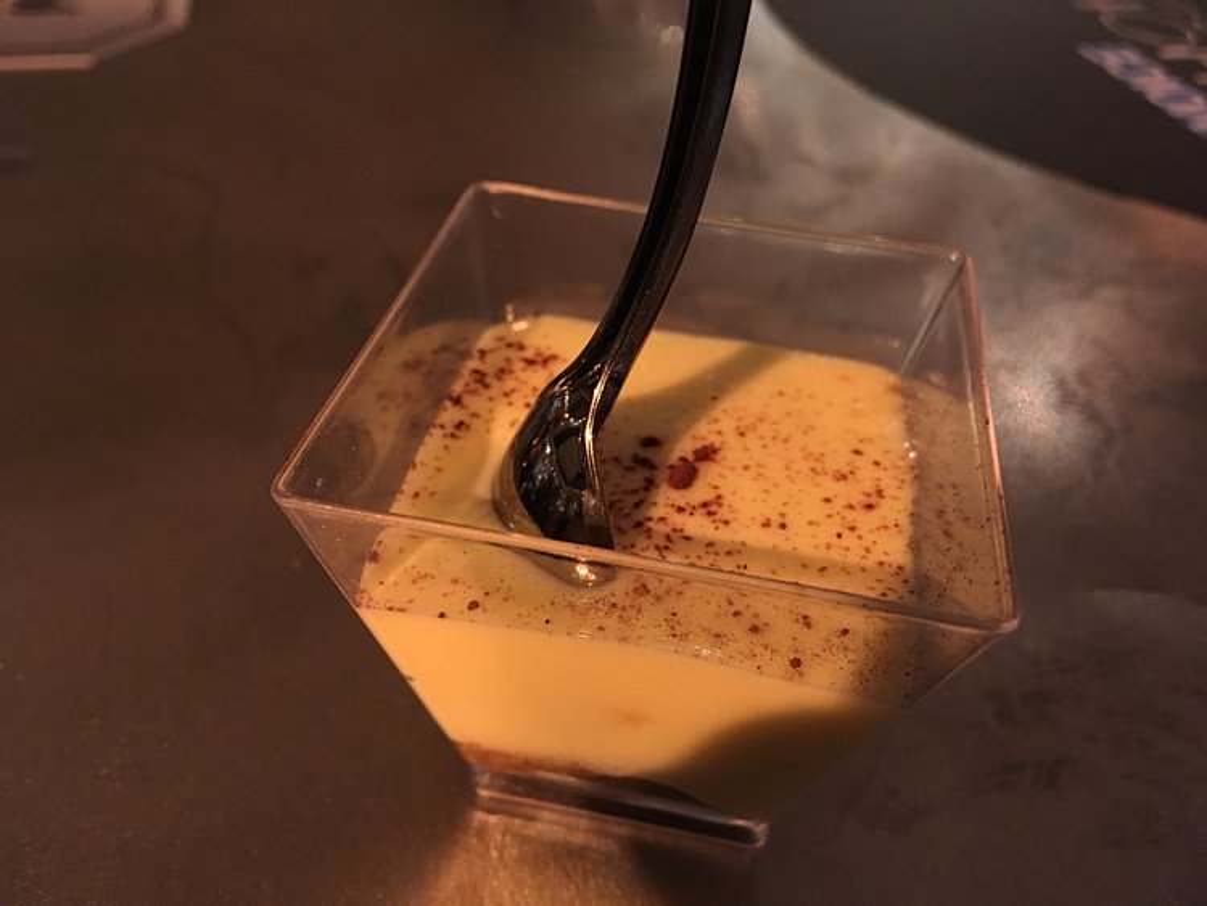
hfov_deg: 61.6
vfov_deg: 48.3
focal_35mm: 29
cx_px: 604
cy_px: 453
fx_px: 1012
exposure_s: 1/24
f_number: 2.2
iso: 200
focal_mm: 4.15
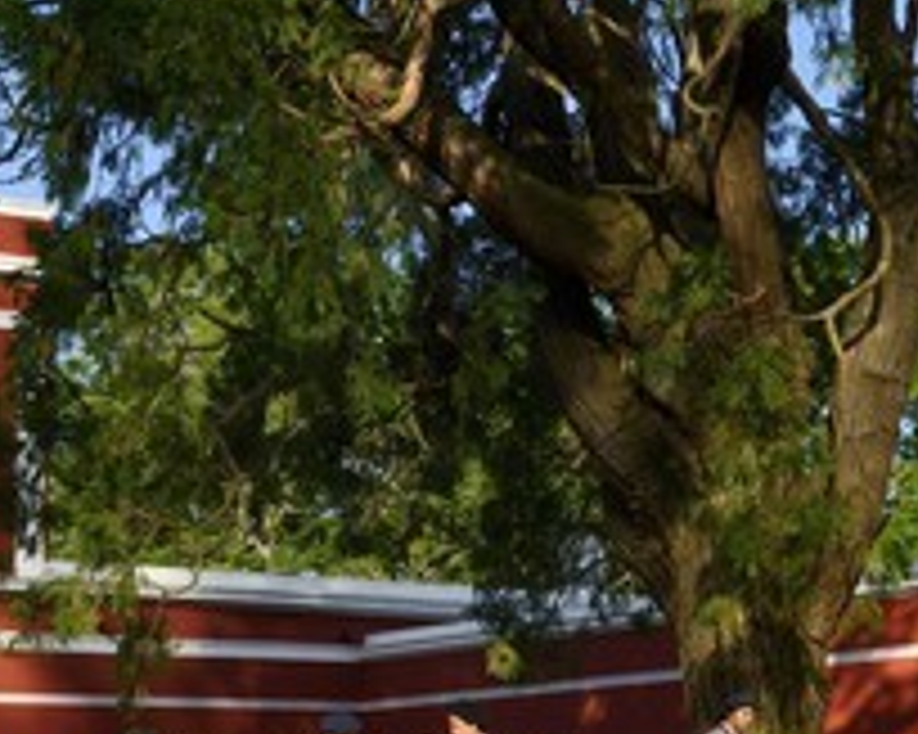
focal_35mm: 85
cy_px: 563
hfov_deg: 22.5
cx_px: 450
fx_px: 2308
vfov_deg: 17.9
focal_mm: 44
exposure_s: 1/320
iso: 400
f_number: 14
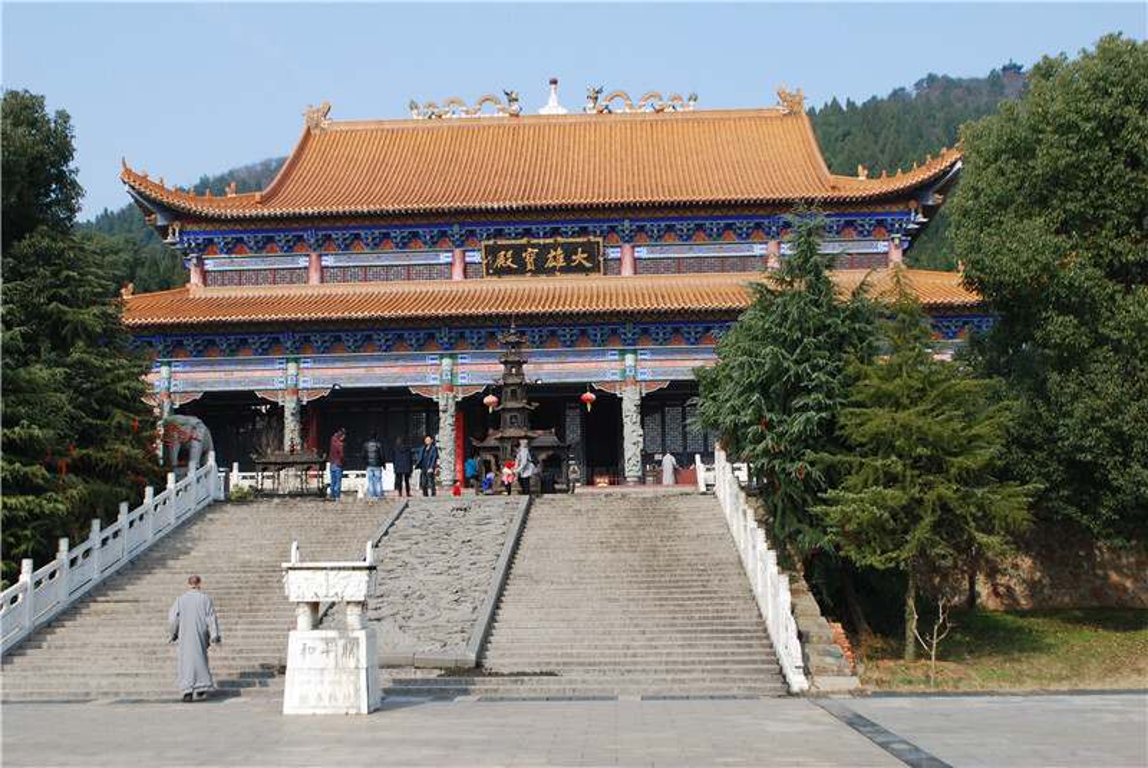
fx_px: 1341
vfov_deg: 32.0
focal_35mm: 42
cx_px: 574
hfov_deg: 46.4
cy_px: 384
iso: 100
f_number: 9
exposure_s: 1/125
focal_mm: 28
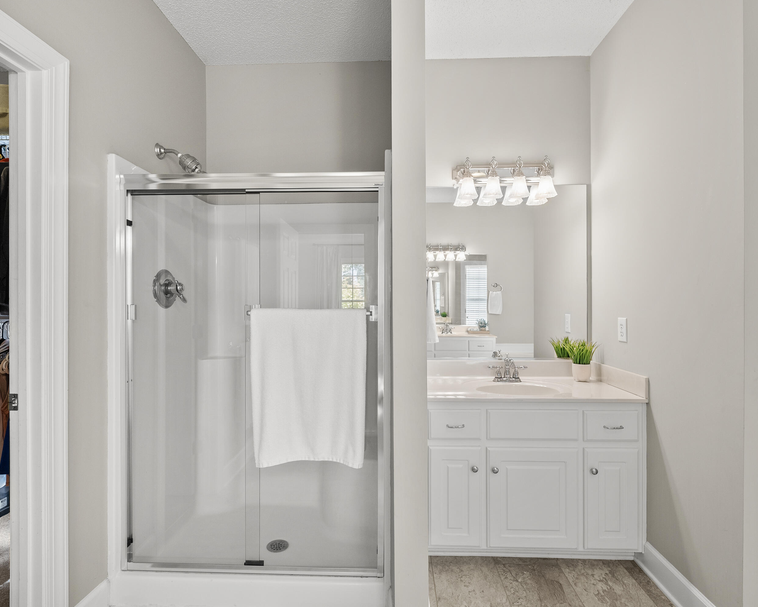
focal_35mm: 17
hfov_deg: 89.6
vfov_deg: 77.0
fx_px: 381
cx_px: 382
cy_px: 304
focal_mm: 15
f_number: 7.1
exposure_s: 1/10
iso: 800
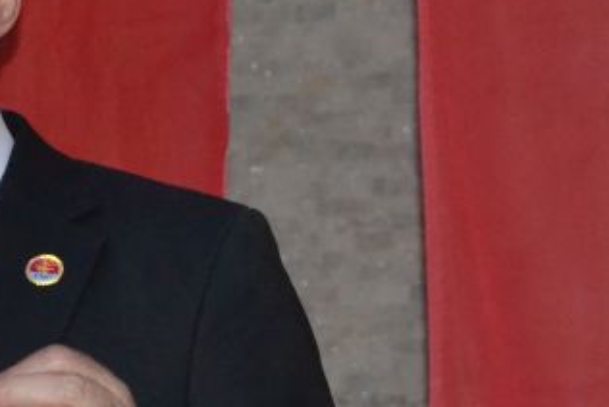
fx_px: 3469
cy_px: 330
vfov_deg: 6.7
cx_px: -252
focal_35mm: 205
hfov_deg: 9.8
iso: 3200
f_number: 4.5
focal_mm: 40
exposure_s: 1/60
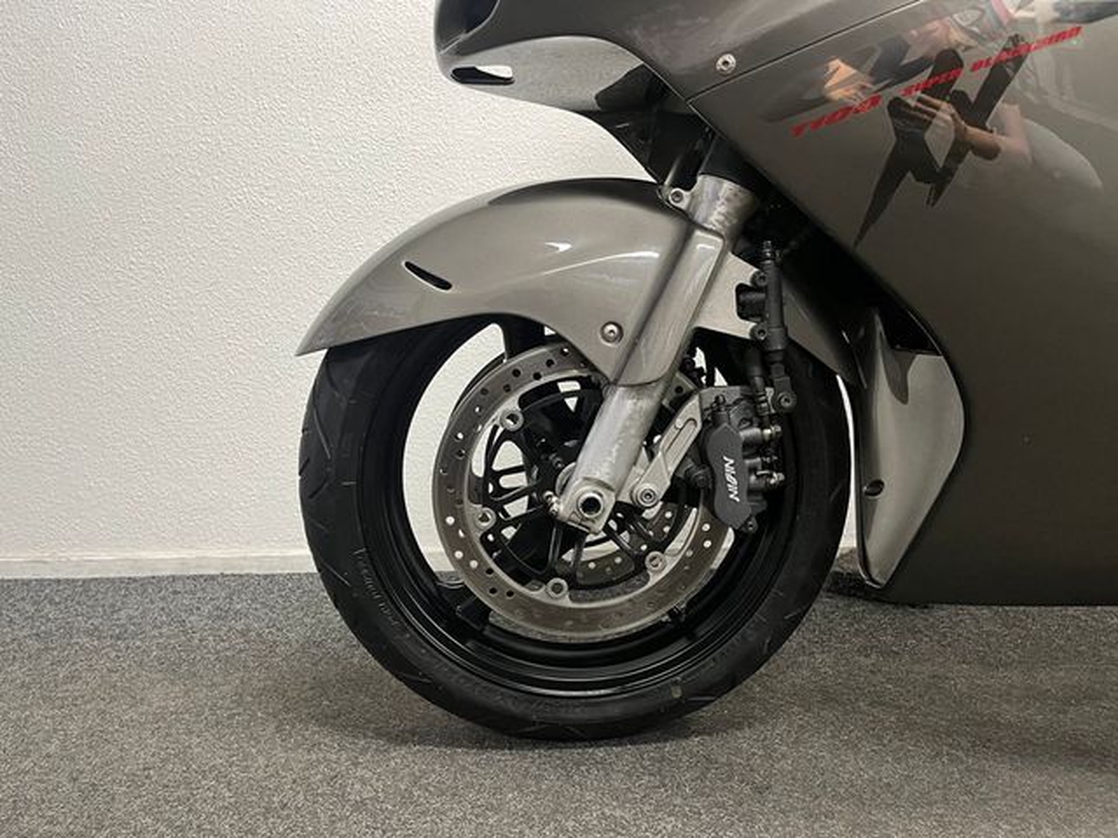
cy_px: 419
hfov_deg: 67.3
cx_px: 559
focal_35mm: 26
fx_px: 840
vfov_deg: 53.1
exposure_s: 1/50
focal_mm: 5.1
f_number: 1.6
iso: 200
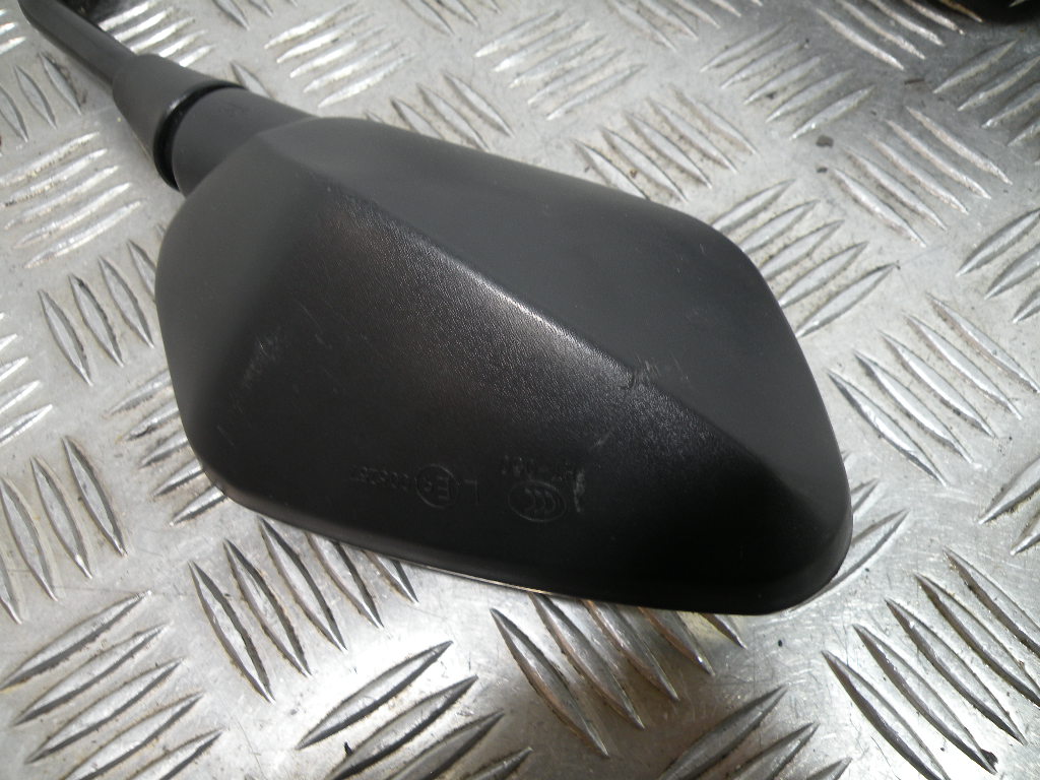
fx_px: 811
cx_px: 520
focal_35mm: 27
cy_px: 390
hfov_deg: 65.3
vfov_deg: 51.4
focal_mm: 4.7
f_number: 2.8
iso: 71
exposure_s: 1/59.8
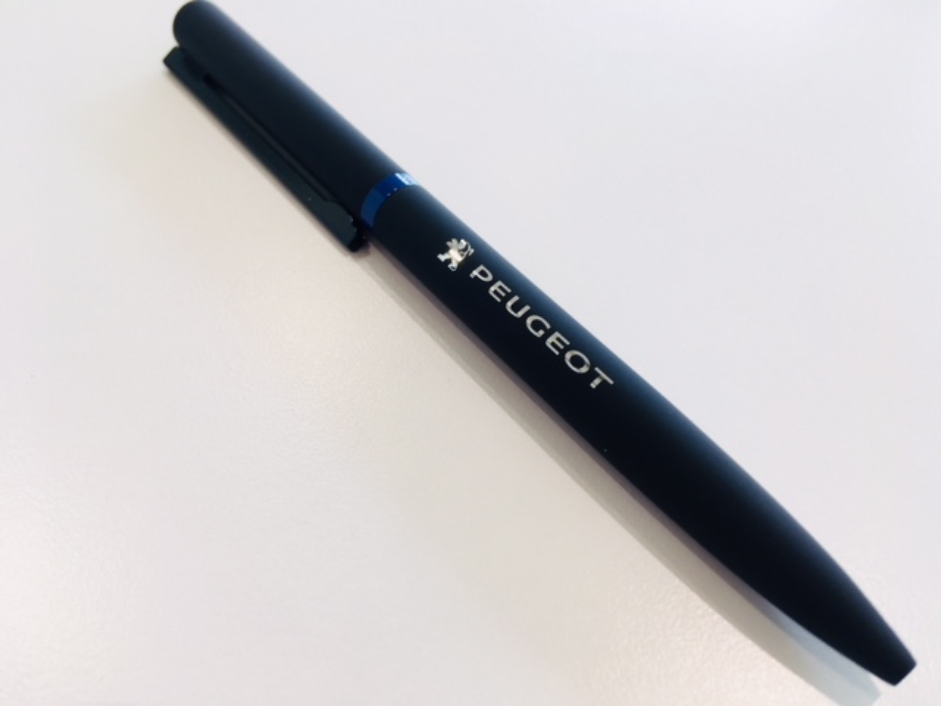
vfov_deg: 48.2
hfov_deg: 61.7
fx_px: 788
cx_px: 470
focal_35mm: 29
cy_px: 353
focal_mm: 4.15
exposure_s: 1/60
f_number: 2.2
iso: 25
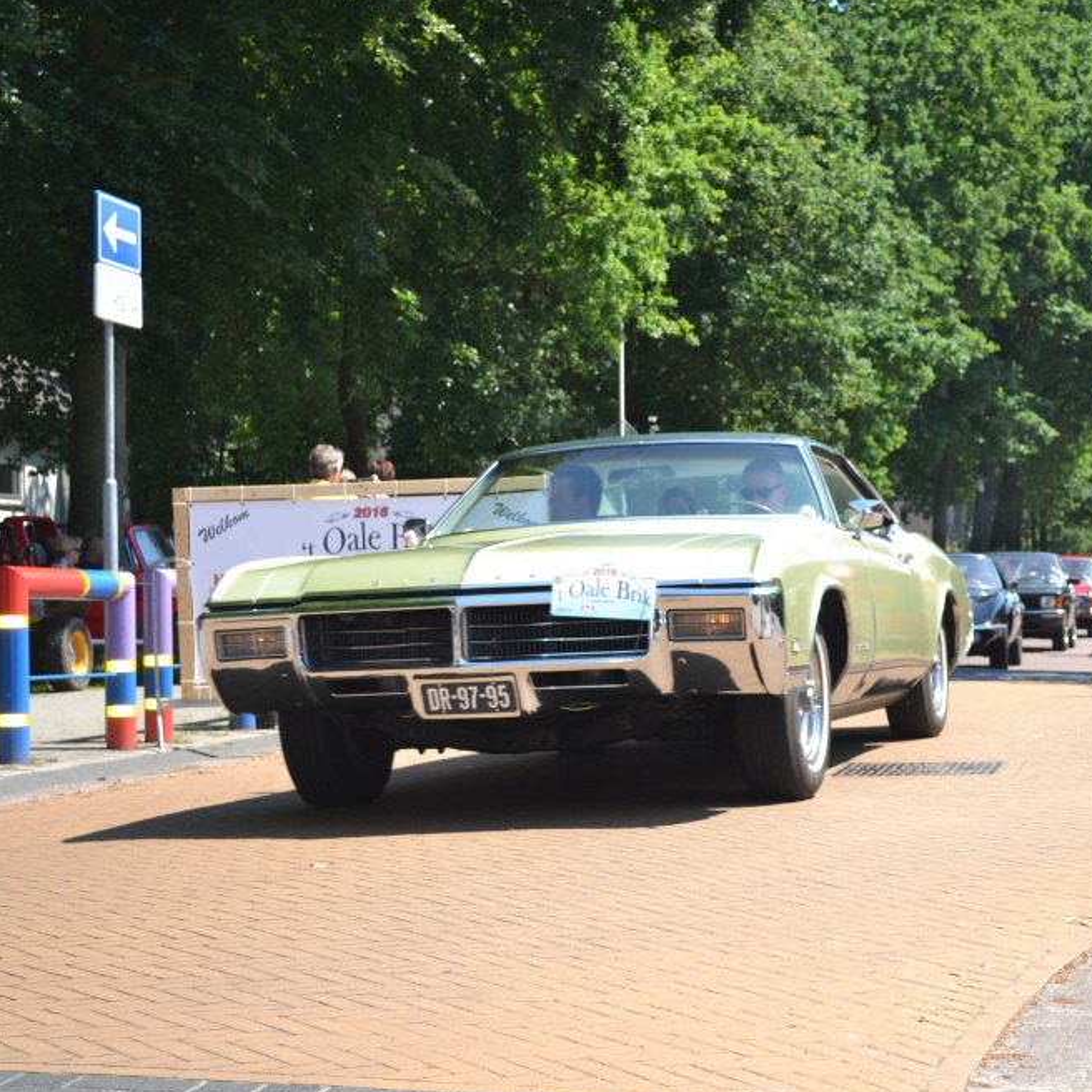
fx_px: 2498
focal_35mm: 70
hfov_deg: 24.5
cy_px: 548
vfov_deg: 24.7
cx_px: 776
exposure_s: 1/200
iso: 100
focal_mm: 36
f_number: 5.6
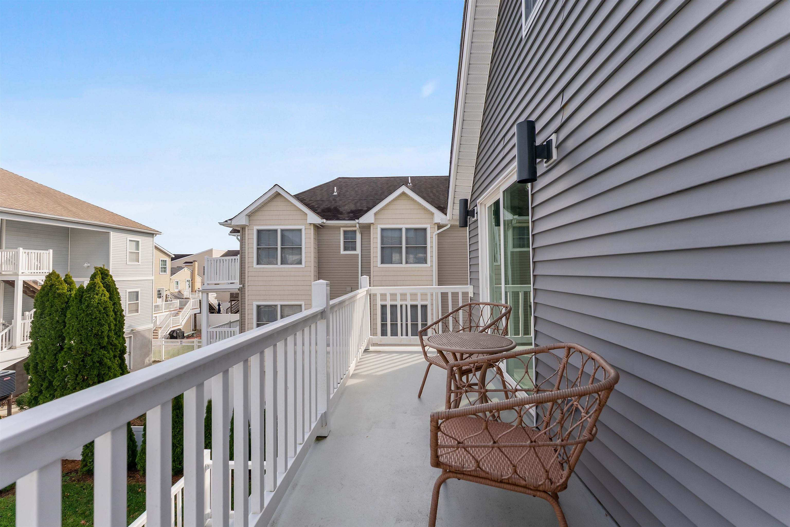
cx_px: 395
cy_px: 264
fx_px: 323
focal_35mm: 15
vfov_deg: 78.5
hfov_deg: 101.5
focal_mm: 14.7
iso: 640
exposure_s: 1/1000
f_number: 7.1
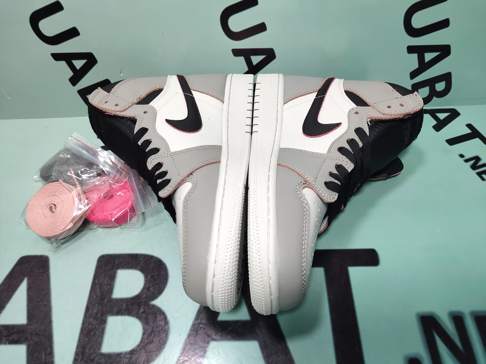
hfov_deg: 60.0
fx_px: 421
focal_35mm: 30
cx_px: 243
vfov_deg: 46.8
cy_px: 182
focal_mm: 4.35
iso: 102
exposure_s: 1/100
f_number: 1.79
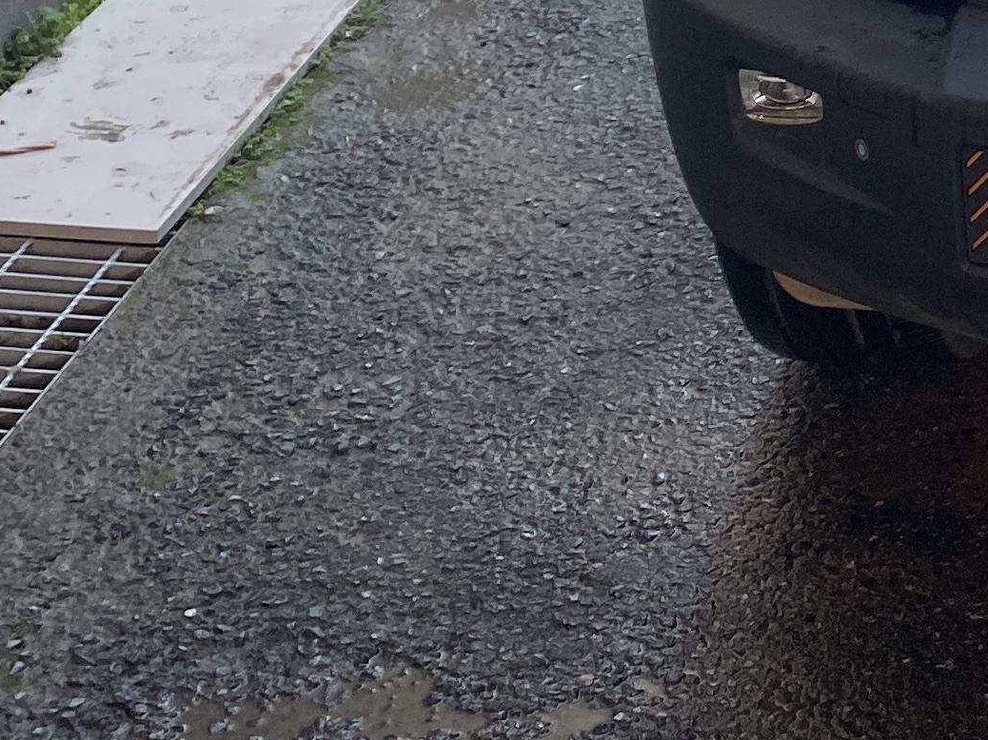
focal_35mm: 101
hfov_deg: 17.2
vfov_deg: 13.9
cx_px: 1564
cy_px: -289
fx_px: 2882
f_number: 1.8
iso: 50
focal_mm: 4.25
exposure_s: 1/121
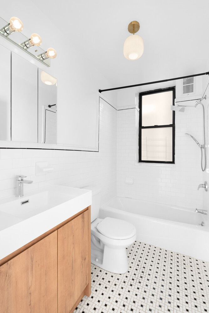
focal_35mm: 16
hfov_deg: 73.8
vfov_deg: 96.7
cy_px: 156
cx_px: 104
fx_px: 139
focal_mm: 16
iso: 250
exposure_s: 10
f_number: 11
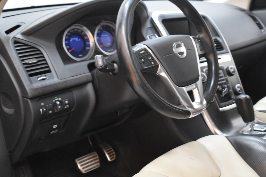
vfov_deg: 27.0
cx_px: 168
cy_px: 67
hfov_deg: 39.5
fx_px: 367
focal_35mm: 50
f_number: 4
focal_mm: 23
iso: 2500
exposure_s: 1/8
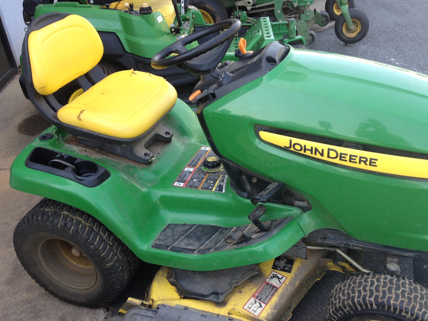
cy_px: 190
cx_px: 230
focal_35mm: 42
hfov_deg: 44.8
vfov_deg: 34.2
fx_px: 519
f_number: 2.4
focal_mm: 4.28
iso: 50
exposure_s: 1/130
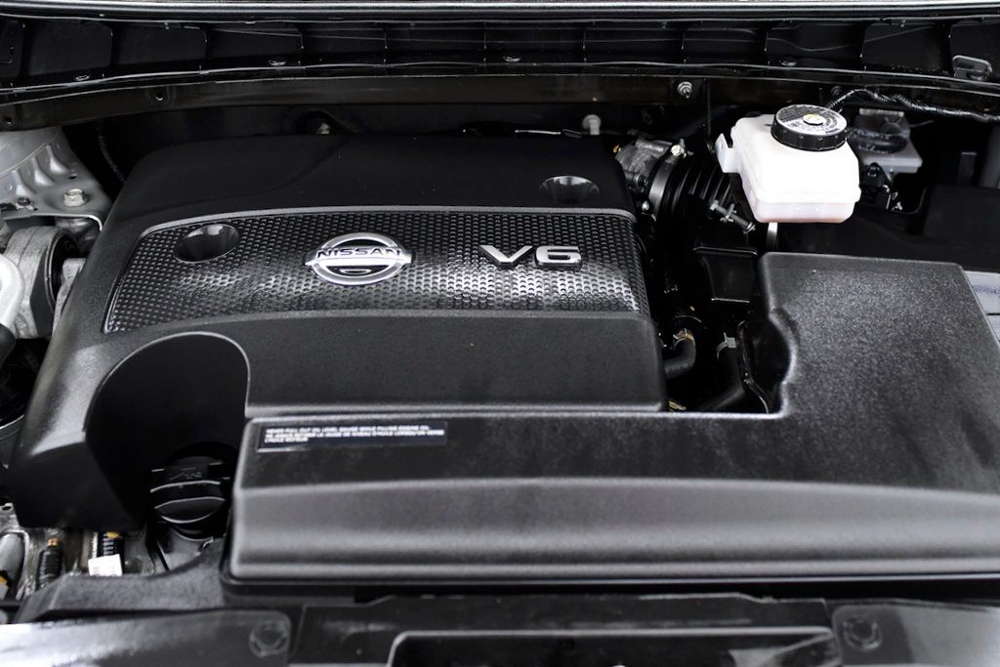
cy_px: 334
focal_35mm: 36
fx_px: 1000
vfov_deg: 36.9
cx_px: 500
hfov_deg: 53.1
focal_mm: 24
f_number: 3.5
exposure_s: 1/160
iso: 2500
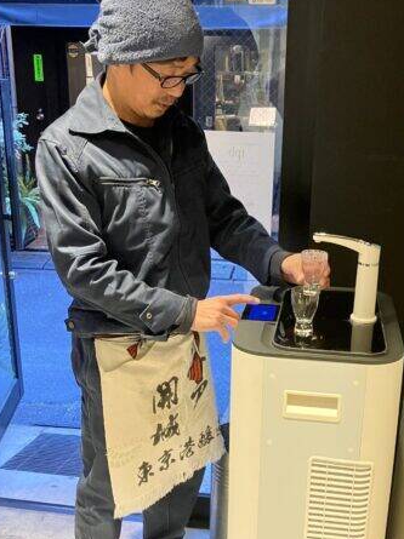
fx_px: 655
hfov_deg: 34.2
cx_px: 232
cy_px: 318
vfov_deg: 44.6
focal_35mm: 42
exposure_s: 1/50
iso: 320
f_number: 1.8
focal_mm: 3.99
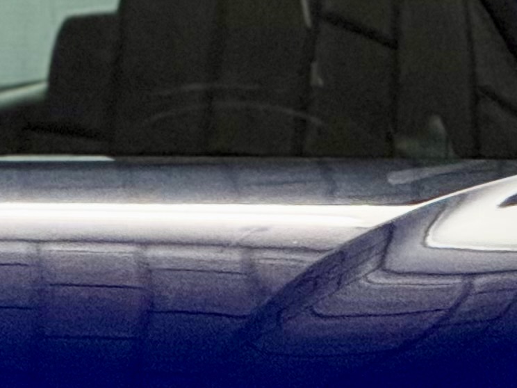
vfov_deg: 2.3
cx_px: -95
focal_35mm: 650
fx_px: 9708
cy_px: 523
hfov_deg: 3.0
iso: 400
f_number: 2.8
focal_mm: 15.66
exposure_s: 1/50
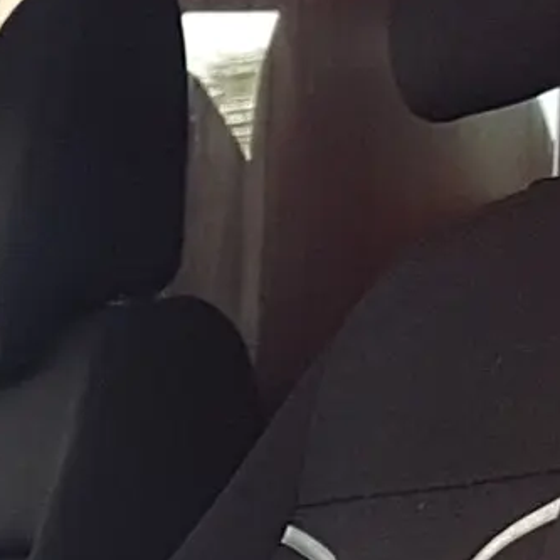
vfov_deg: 10.0
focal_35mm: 167
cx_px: -975
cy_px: 950
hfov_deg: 9.0
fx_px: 3057
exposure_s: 1/100
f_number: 1.7
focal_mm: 4.2
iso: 50
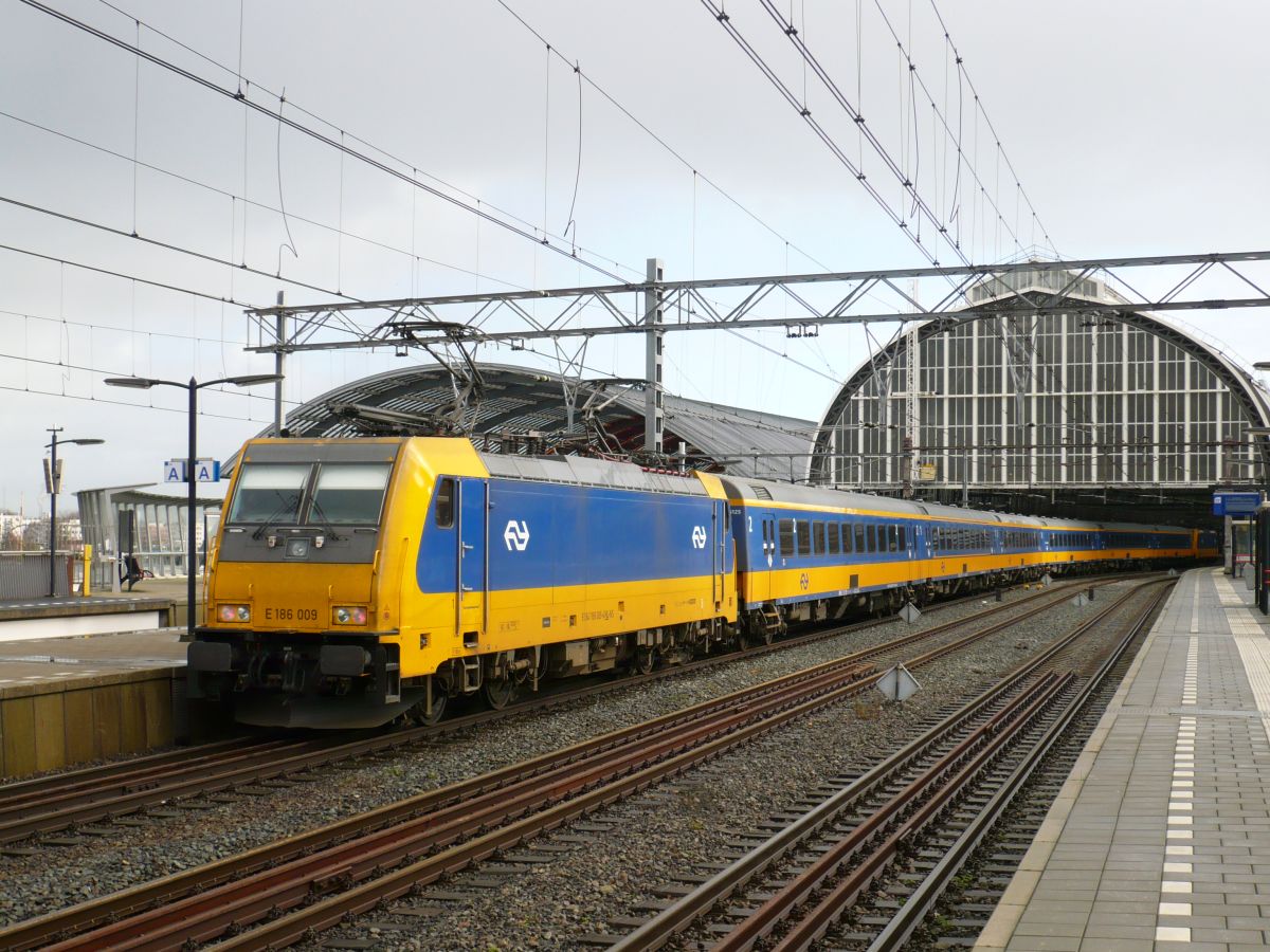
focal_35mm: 55
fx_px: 2018
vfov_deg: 26.6
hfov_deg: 34.9
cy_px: 476
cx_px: 635
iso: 100
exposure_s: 1/250
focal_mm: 9.1
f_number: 3.5
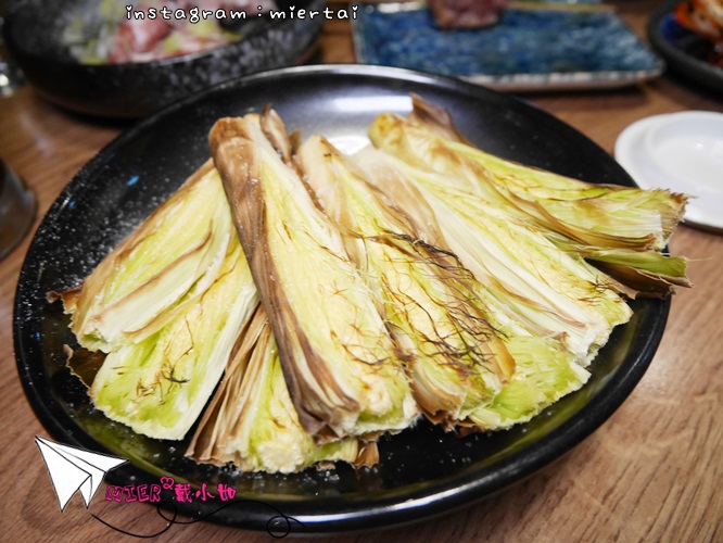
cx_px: 362
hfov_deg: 71.6
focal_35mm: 24
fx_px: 501
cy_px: 272
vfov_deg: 56.8
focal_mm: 12
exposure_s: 1/60
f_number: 3.5
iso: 1250
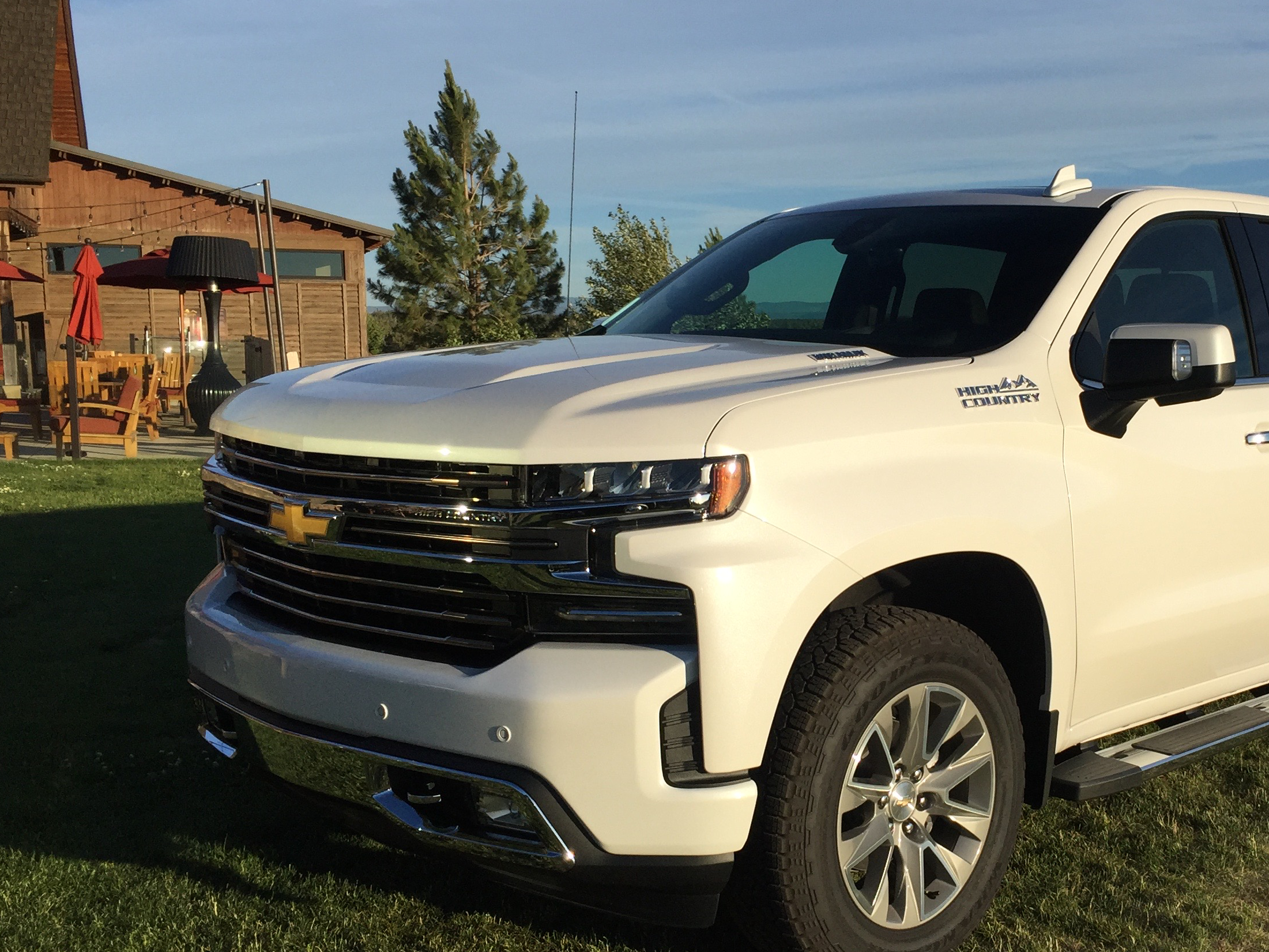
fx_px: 1576
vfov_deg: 33.6
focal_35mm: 43
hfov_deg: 43.0
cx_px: 888
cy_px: 526
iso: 32
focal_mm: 4.15
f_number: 2.2
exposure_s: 1/2326
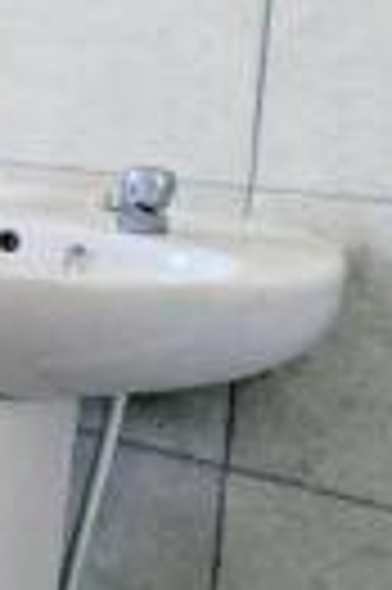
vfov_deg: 27.0
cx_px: -843
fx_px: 1212
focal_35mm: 74
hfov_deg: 10.7
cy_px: 146
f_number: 2.2
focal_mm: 2.35
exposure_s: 1/90.1
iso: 58
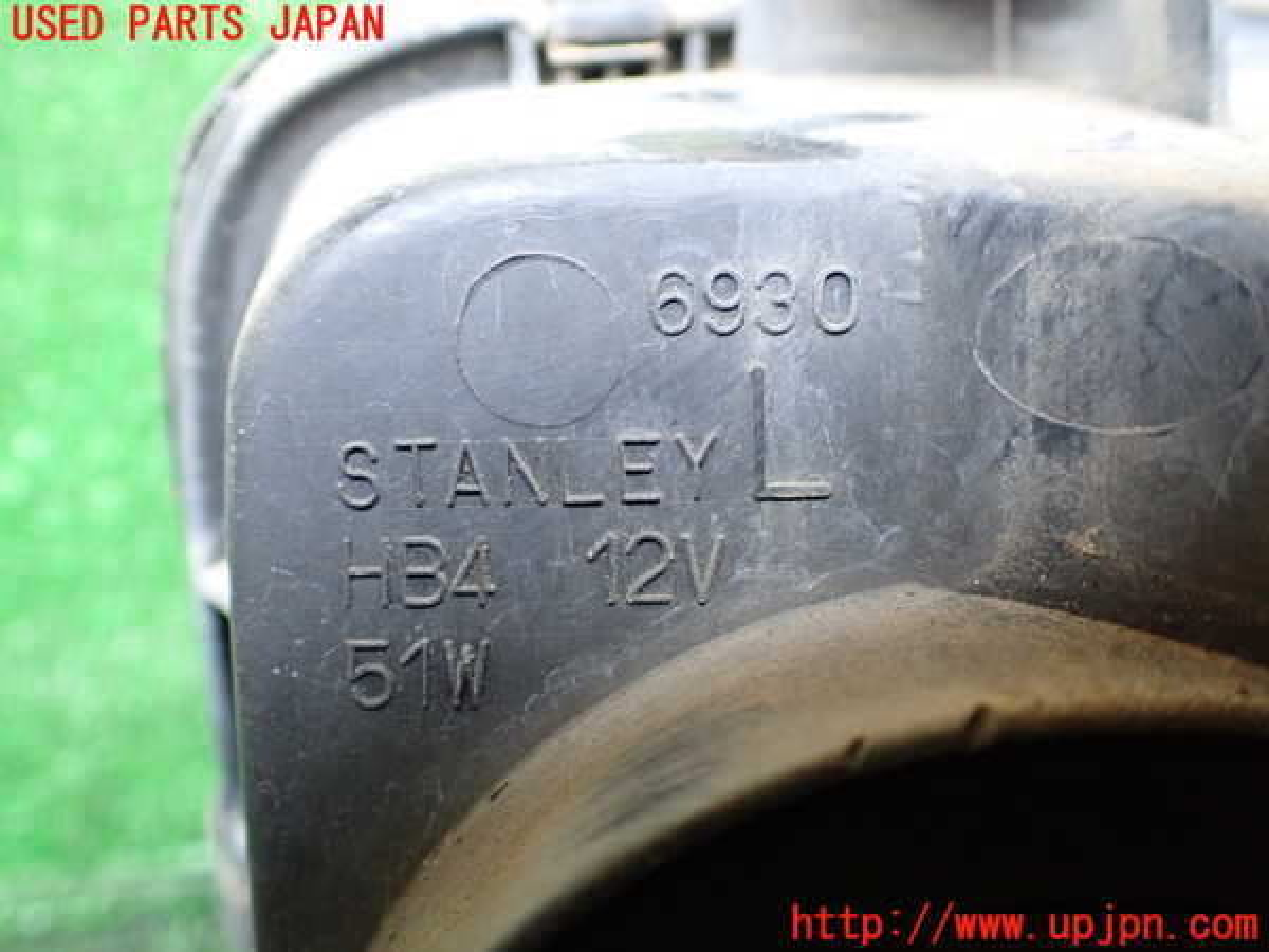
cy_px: 476
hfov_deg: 60.0
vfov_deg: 46.8
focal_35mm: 30
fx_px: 1100
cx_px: 634
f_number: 2.3
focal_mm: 5.4
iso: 800
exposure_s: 1/50
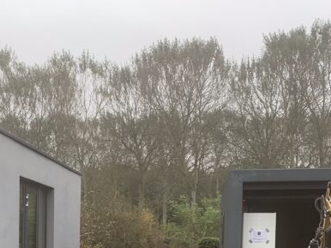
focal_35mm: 69
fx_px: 659
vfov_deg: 20.0
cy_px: 293
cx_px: 29
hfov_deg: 27.1
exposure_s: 1/162
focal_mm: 4.25
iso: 25
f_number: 1.8
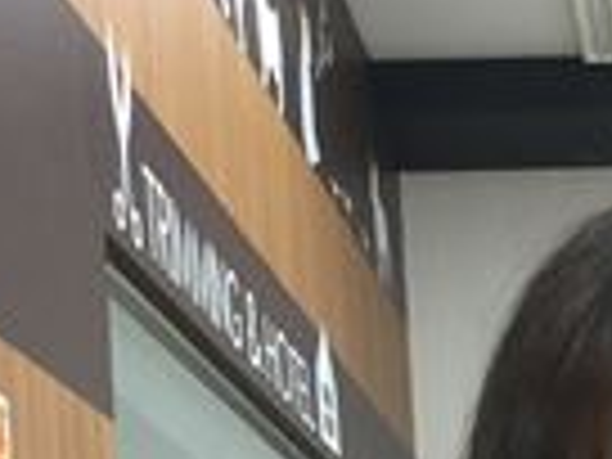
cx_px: 864
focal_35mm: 137
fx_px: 2422
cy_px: 922
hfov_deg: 13.7
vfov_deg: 10.0
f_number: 2.4
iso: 100
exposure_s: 1/33
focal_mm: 3.3
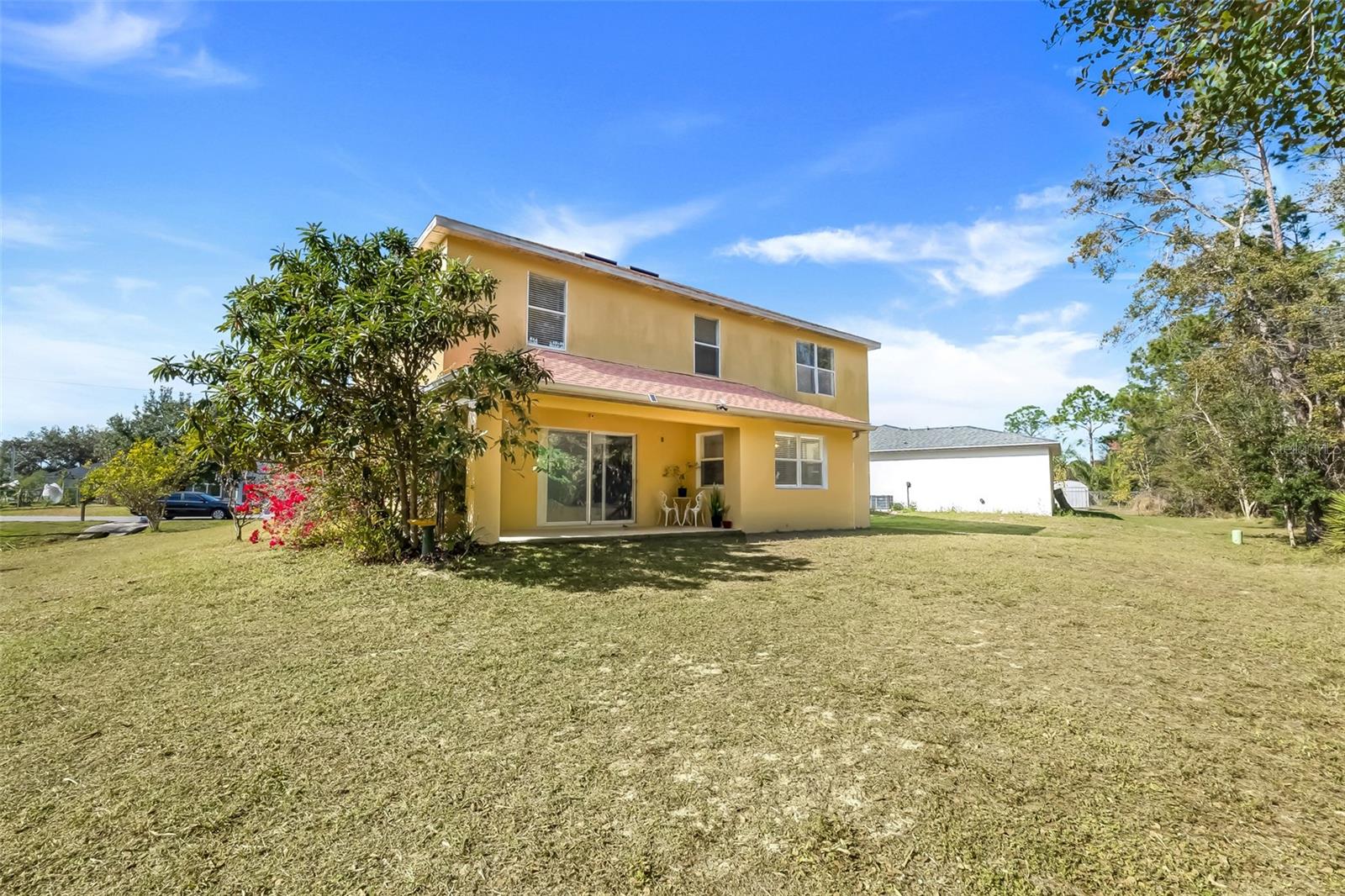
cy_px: 448
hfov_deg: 100.4
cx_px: 672
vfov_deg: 77.3
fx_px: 560
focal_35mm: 15
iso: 250
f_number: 9
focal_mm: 10
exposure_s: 1/60
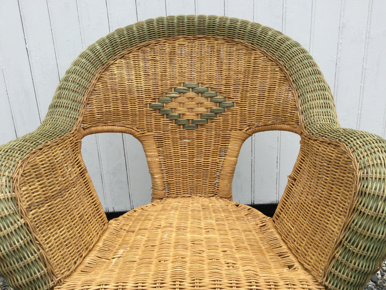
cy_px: 145
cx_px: 193
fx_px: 346
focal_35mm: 31
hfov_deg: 58.4
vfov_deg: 45.4
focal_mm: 3.3
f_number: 2.4
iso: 25
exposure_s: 1/351
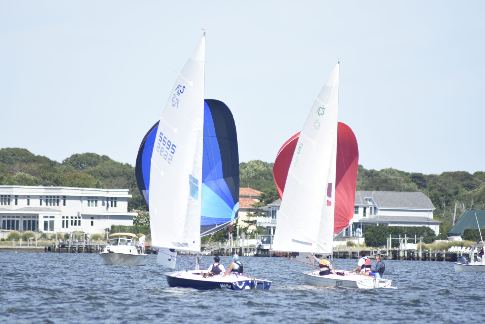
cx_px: 242
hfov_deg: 4.6
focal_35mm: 450
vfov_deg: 3.1
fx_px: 6062
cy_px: 162
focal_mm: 300
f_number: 5.6
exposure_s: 1/1600
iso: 400
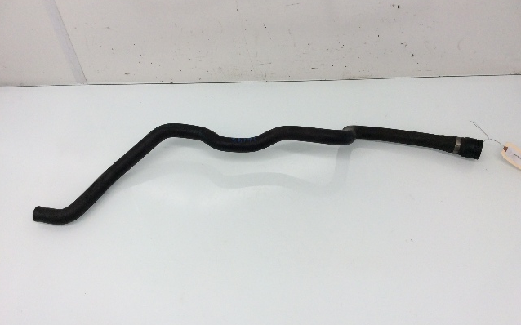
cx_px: 260
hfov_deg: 56.7
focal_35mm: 34
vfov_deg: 37.2
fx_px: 483
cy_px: 158
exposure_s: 1/120
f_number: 2.4
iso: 50
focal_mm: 3.3
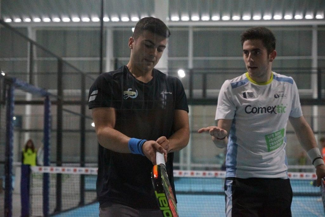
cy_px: 108
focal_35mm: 75
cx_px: 162
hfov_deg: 27.0
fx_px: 677
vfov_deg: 18.2
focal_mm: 50
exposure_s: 1/800
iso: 6400
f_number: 2.8
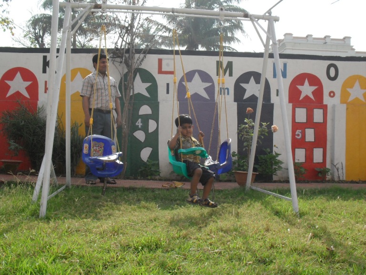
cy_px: 138
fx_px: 402
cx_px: 183
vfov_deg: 37.7
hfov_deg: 49.0
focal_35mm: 38
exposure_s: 1/90
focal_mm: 6.3
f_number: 8.3
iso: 80
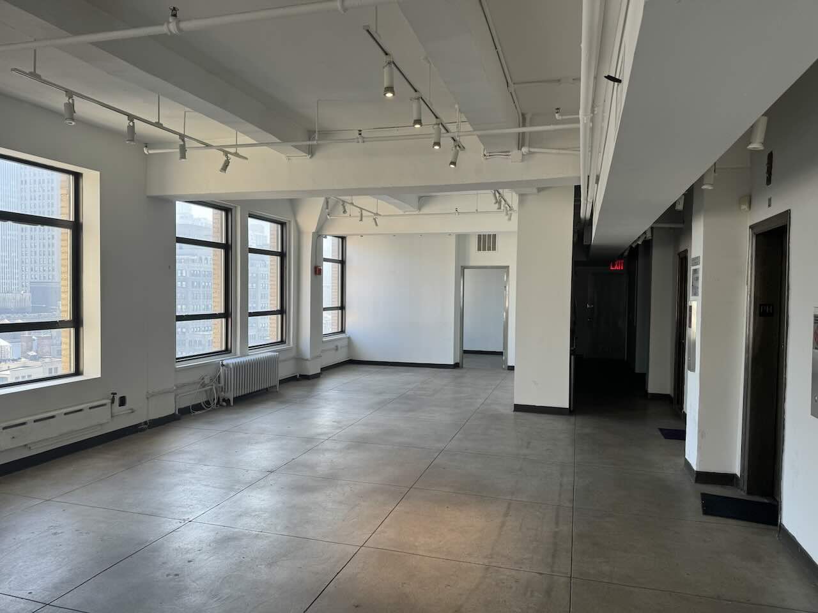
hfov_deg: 71.6
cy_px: 306
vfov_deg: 56.8
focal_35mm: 24
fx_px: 567
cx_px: 409
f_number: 1.78
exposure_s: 1/182
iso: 64
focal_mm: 6.76
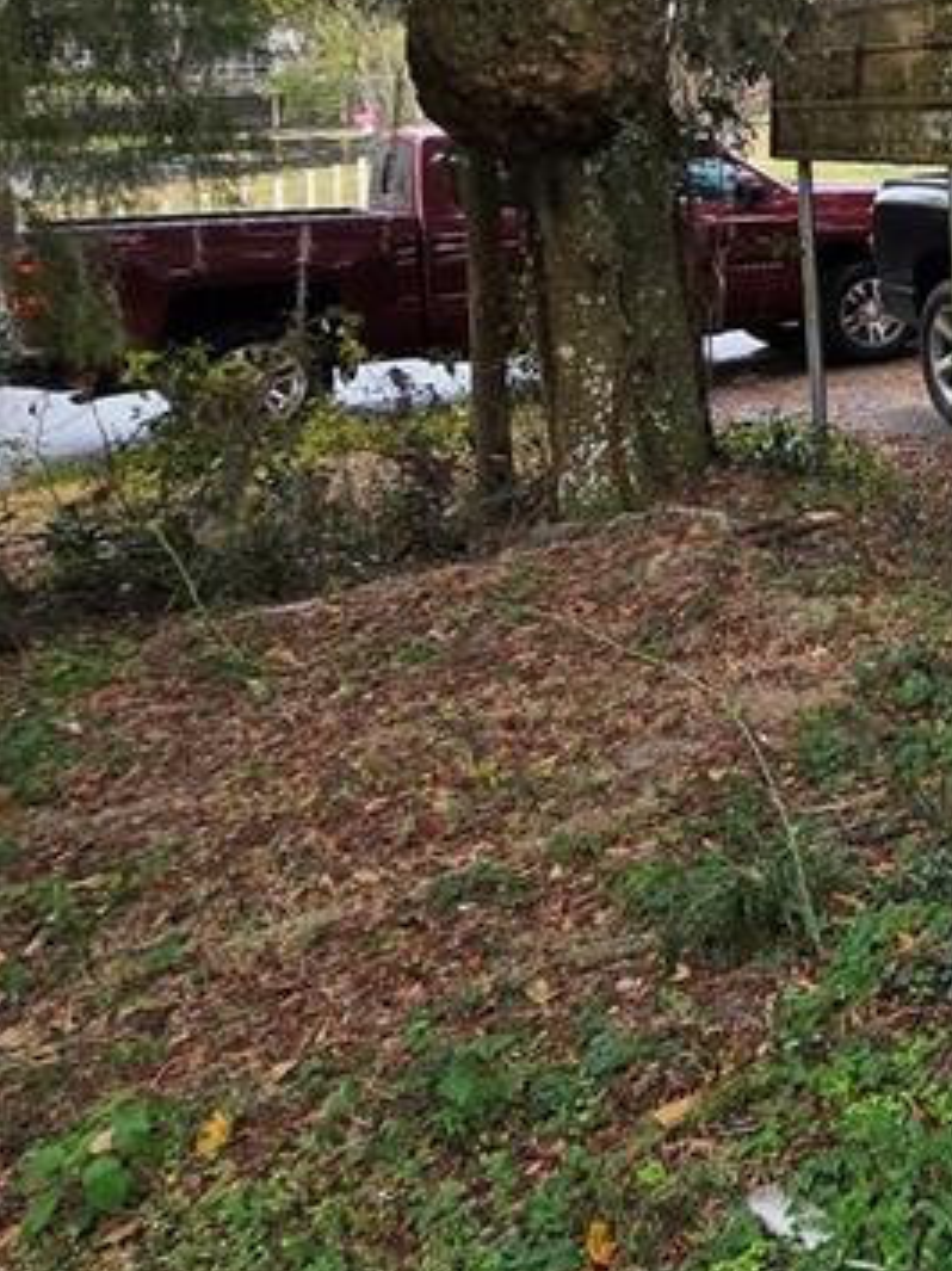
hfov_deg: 23.5
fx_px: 1614
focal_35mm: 44
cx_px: 1550
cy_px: 118
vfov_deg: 39.7
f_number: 2.2
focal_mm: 2.2
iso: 64
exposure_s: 1/120
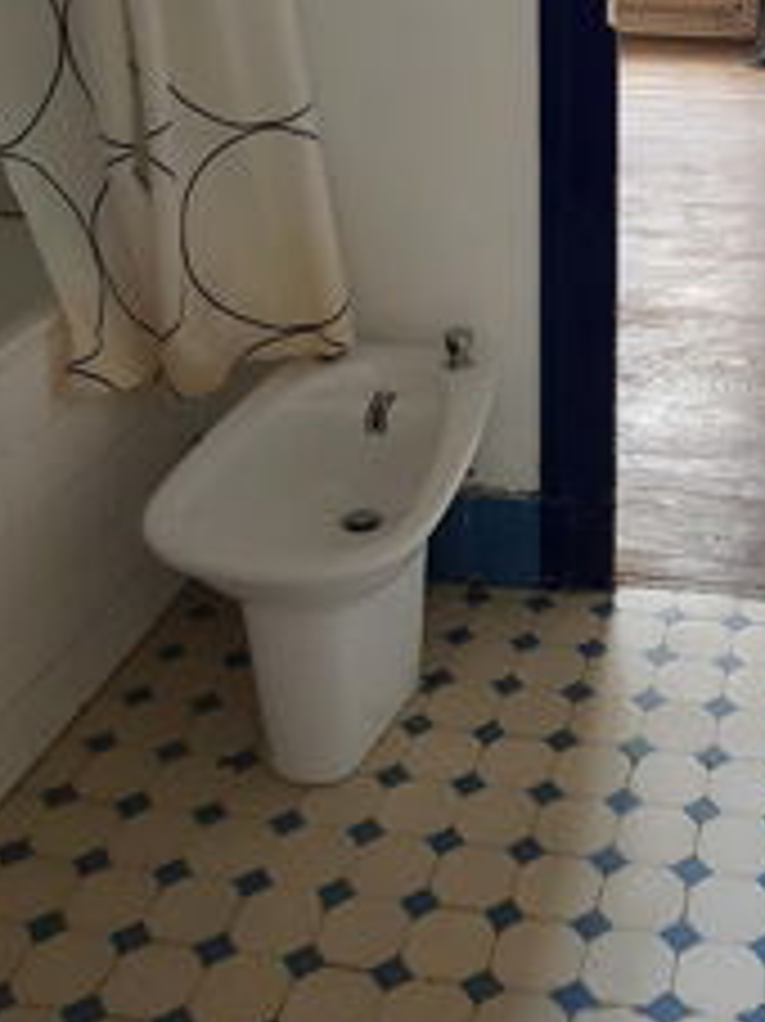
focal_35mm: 49
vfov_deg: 36.4
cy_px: 92
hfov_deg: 28.5
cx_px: 684
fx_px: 1445
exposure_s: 1/50
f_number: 1.7
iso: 200
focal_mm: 4.2
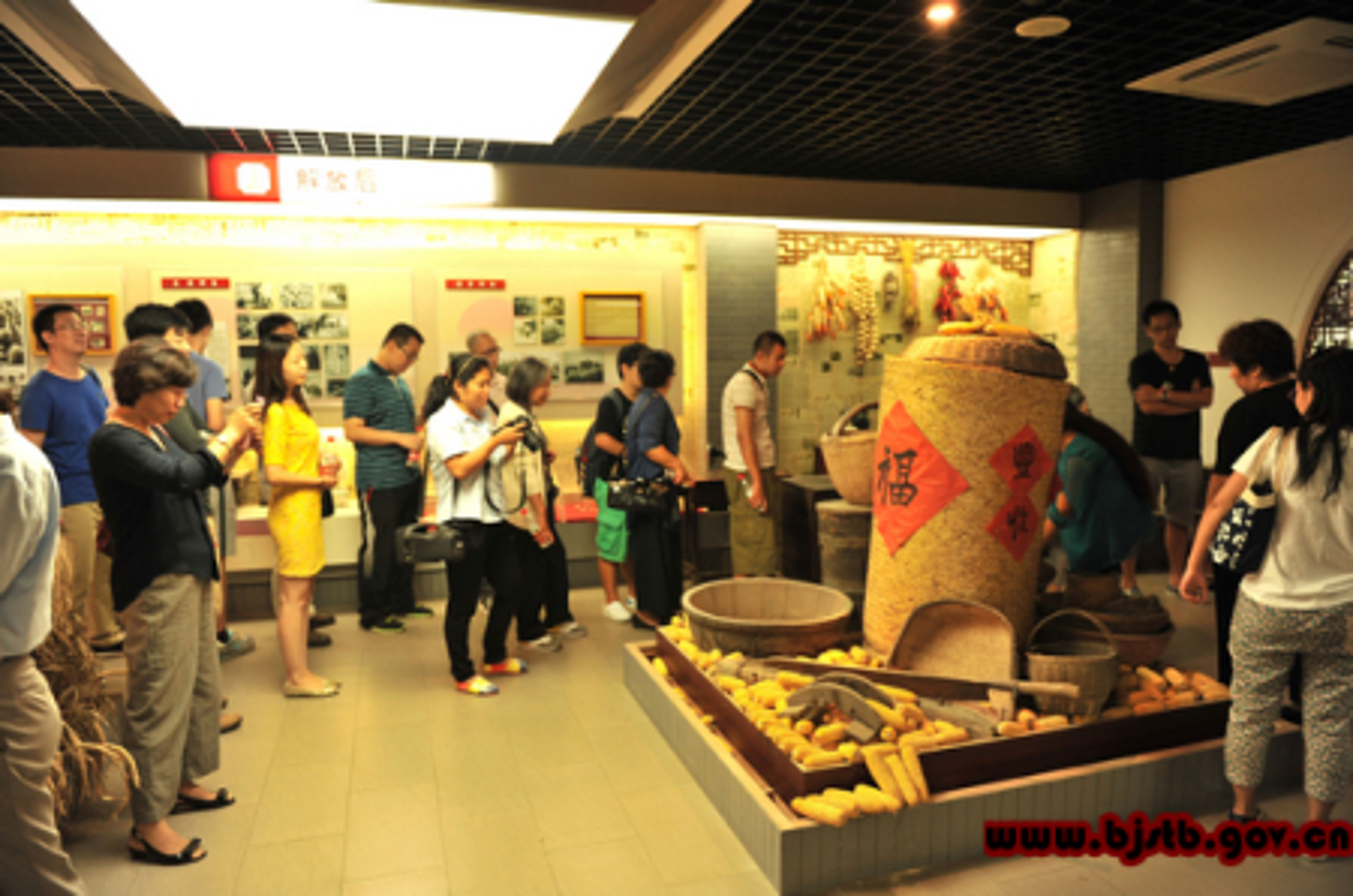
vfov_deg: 52.9
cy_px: 448
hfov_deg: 73.9
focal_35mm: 24
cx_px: 676
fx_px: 900
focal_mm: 24
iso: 800
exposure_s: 1/50
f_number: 2.8
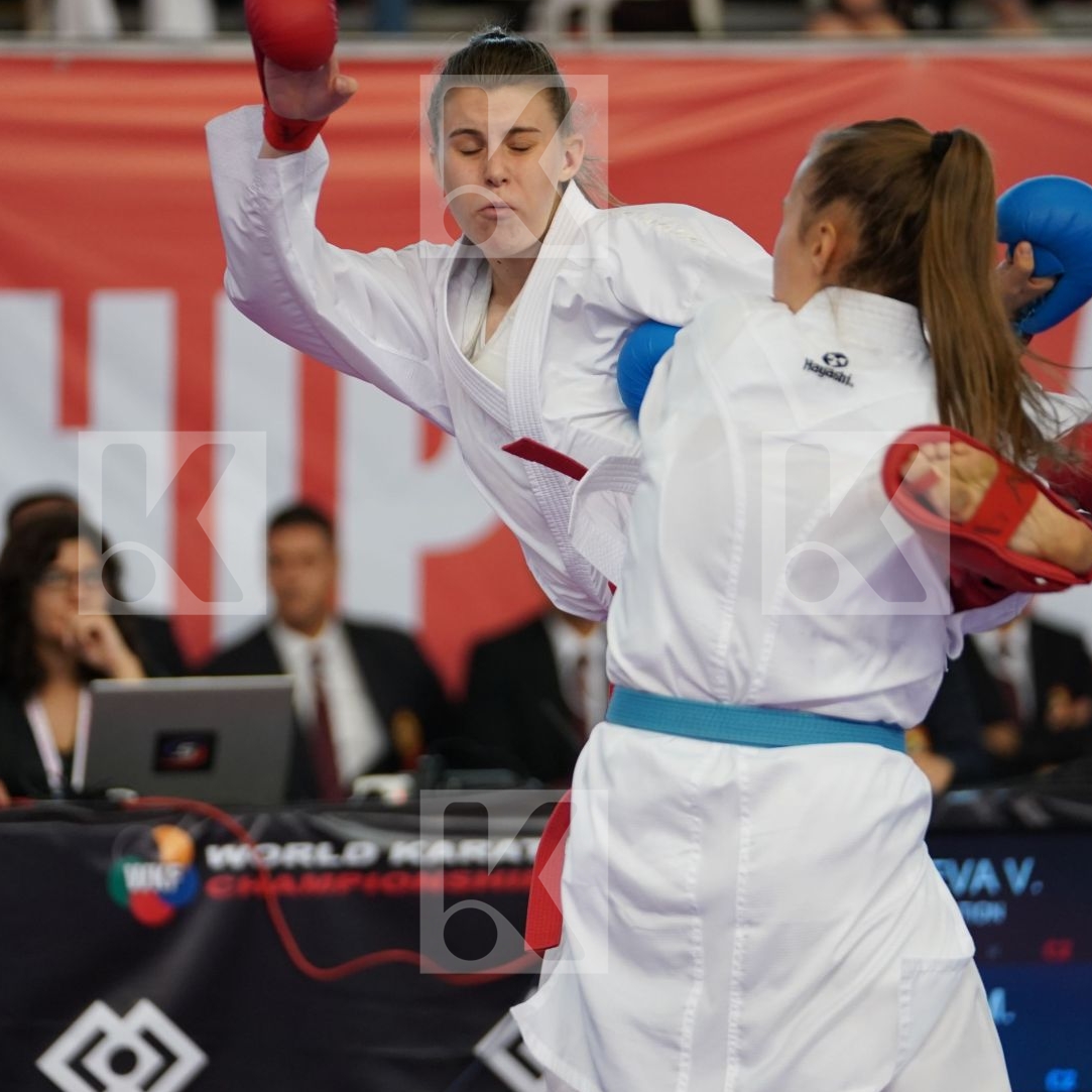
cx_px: 514
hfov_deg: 8.0
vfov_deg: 8.0
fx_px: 7816
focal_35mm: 219
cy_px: 523
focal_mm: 155
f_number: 2.8
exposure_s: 1/1000
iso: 2000
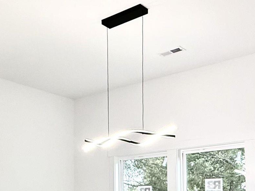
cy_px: 182
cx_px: 118
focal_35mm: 55
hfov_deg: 34.9
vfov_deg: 25.5
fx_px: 405
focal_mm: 2.22
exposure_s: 1/120
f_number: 2.2
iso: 250
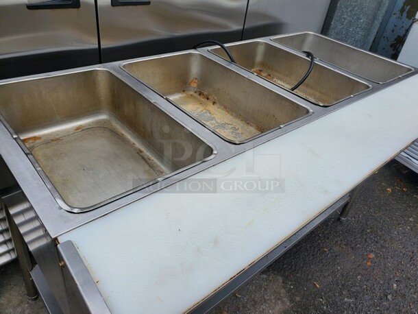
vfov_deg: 53.1
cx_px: 209
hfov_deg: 67.3
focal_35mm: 26
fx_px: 314
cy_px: 157
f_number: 2.4
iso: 50
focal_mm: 4.3
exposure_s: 1/752
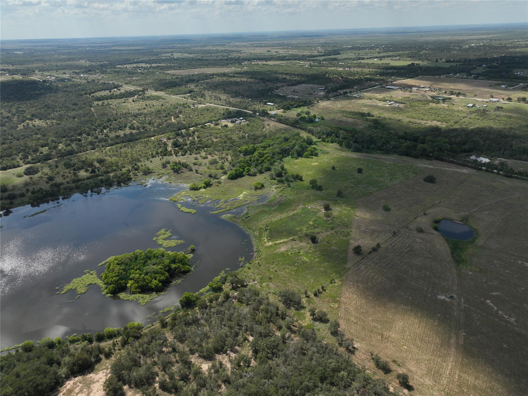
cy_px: 198
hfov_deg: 71.6
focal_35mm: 24
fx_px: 366
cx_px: 264
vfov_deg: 56.8
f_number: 2.8
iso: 150
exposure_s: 1/4000
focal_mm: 12.29
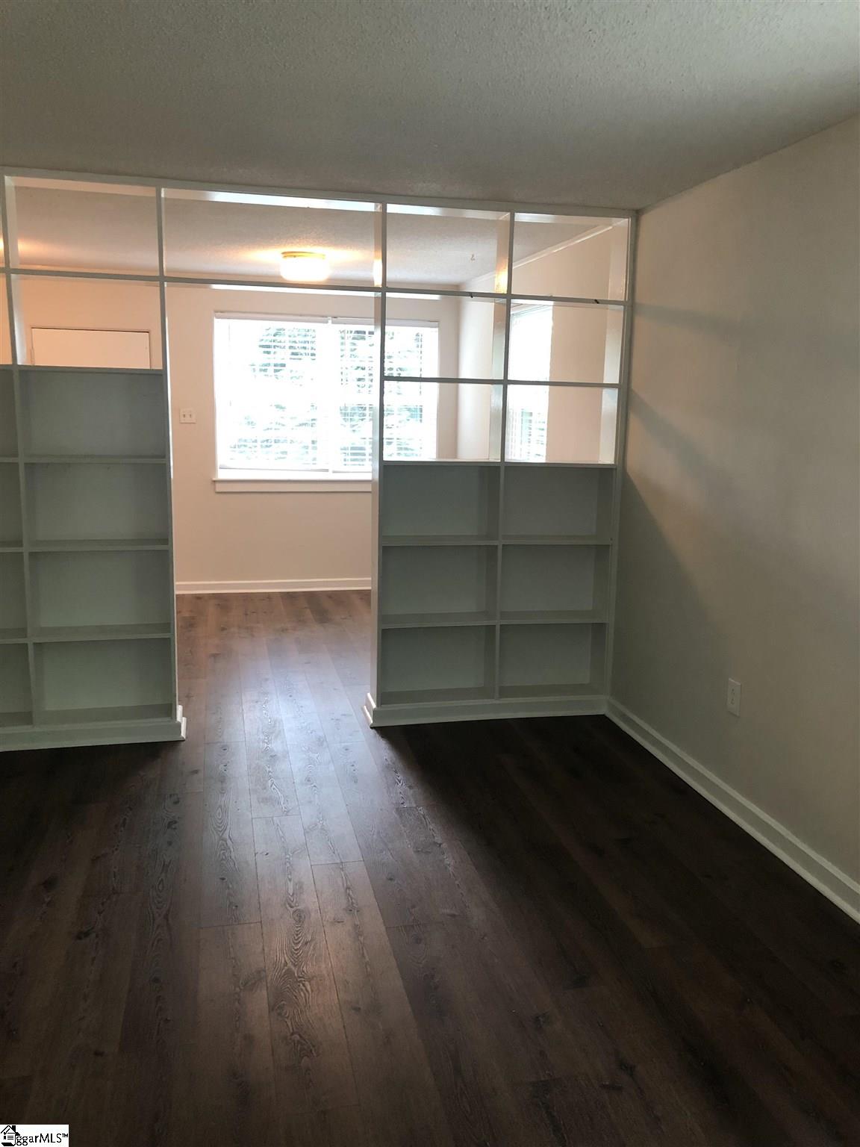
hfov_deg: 49.7
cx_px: 430
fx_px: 928
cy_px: 574
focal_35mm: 28
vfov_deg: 63.4
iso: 50
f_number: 1.8
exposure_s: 1/15
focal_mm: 4
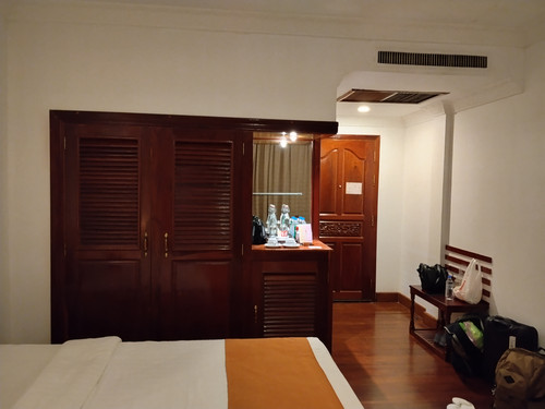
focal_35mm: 29
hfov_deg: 61.7
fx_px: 457
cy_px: 204
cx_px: 272
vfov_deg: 48.2
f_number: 1.8
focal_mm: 4.22
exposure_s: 1/20
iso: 500
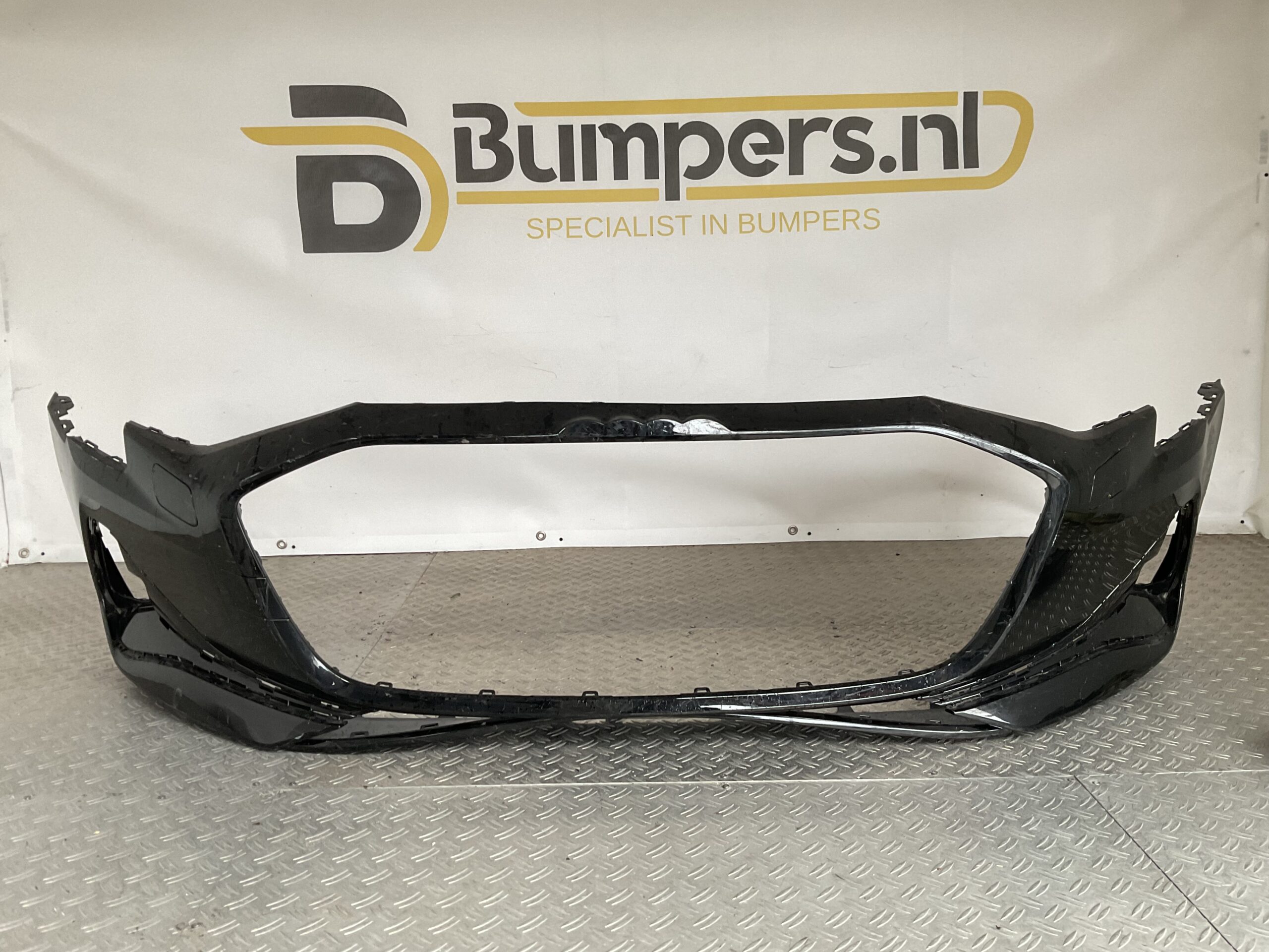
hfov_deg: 61.7
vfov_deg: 48.2
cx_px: 634
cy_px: 476
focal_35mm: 29
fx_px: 1063
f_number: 1.8
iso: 64
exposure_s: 1/50
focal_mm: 3
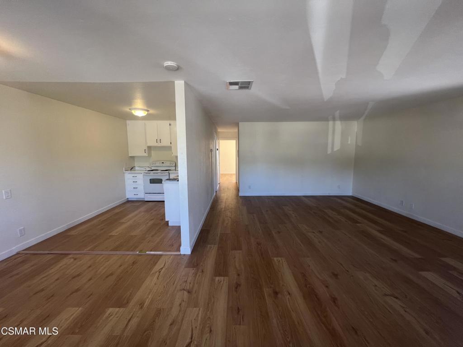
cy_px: 174
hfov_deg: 106.2
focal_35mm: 13
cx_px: 232
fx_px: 174
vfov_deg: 89.9
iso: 80
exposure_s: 1/120
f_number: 1.8
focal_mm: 1.57
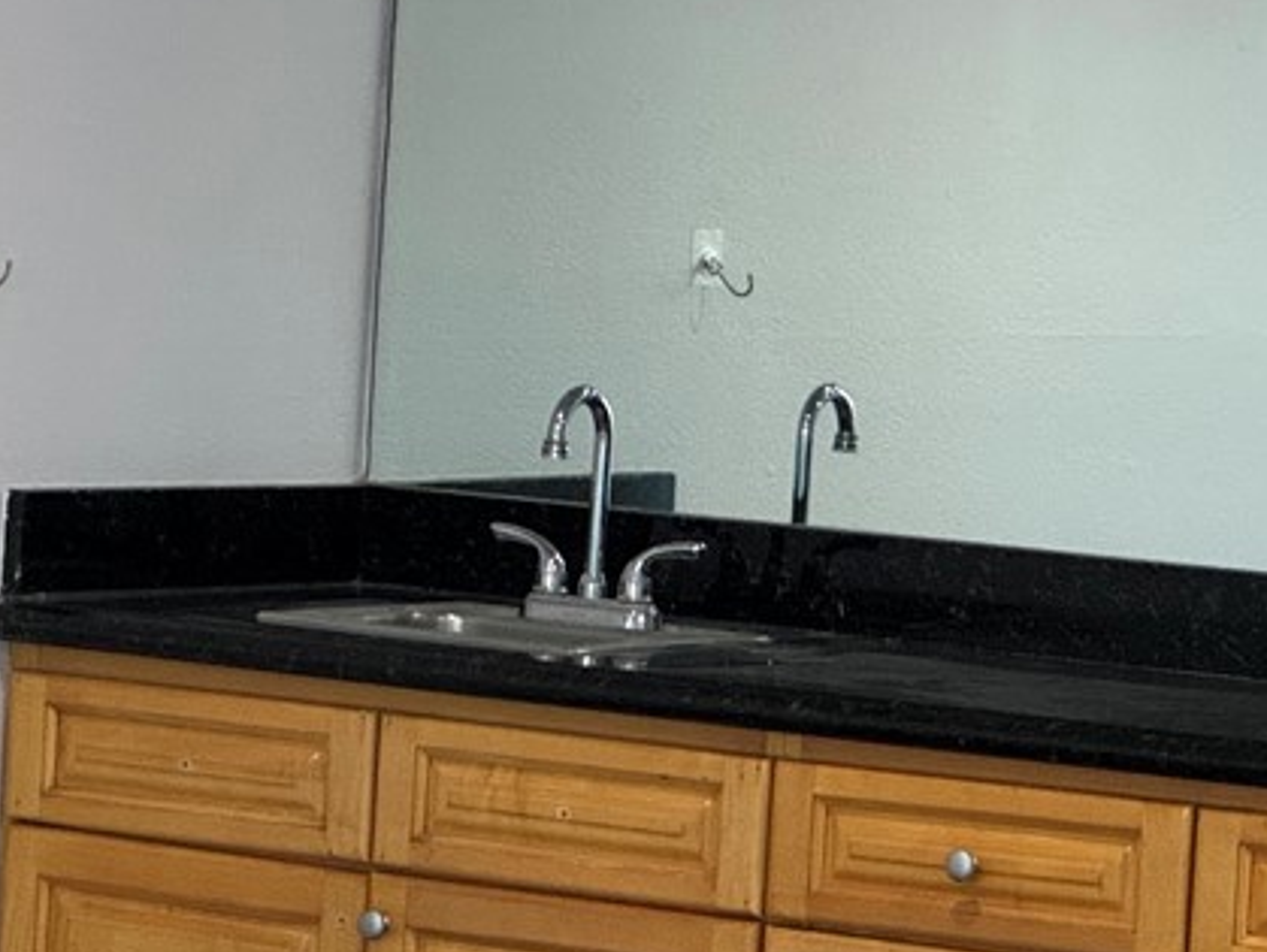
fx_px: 6887
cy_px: 390
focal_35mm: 188
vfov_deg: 7.9
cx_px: 550
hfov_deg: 10.5
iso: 320
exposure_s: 1/60
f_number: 2.8
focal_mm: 9
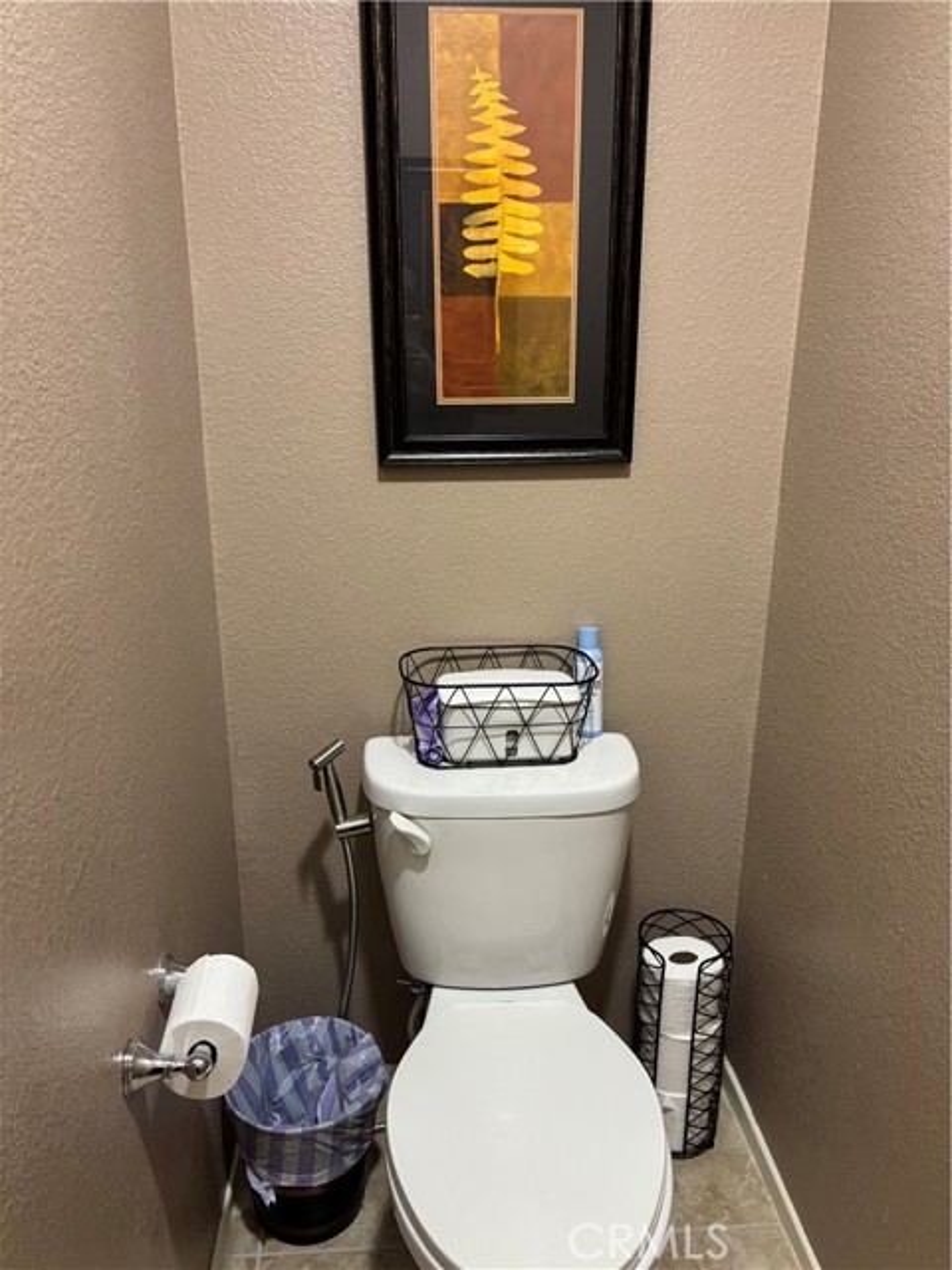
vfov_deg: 67.3
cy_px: 635
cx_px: 476
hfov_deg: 53.1
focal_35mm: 26
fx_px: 953
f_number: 1.6
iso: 250
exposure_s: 1/60
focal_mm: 5.96
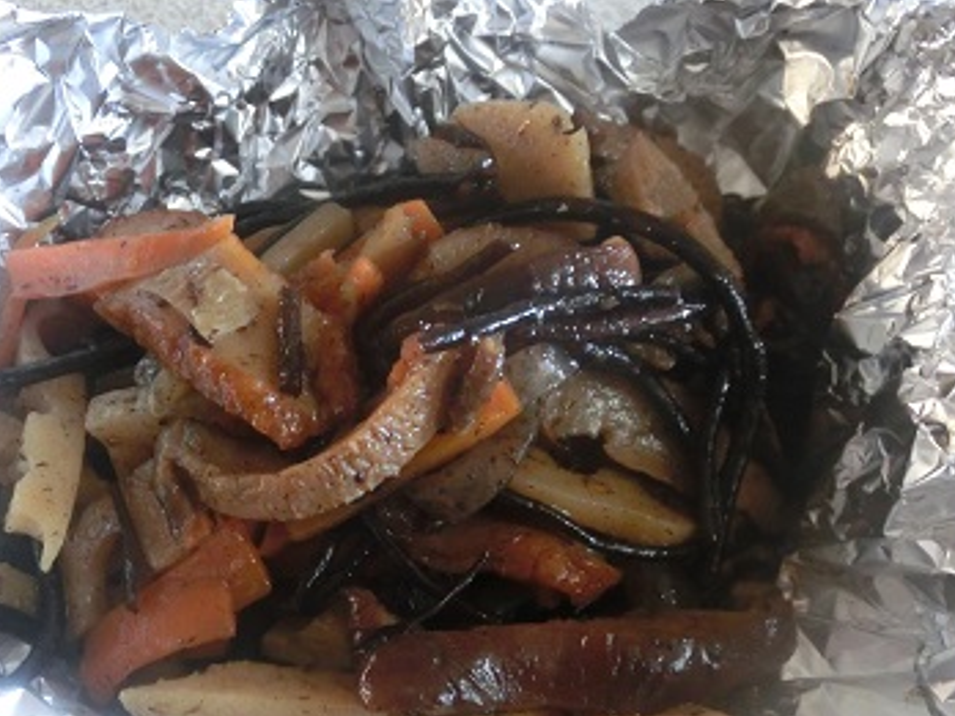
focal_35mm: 49
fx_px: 1352
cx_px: 394
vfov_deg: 29.6
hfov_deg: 38.8
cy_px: 450
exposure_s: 1/30
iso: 800
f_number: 4.1
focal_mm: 6.5
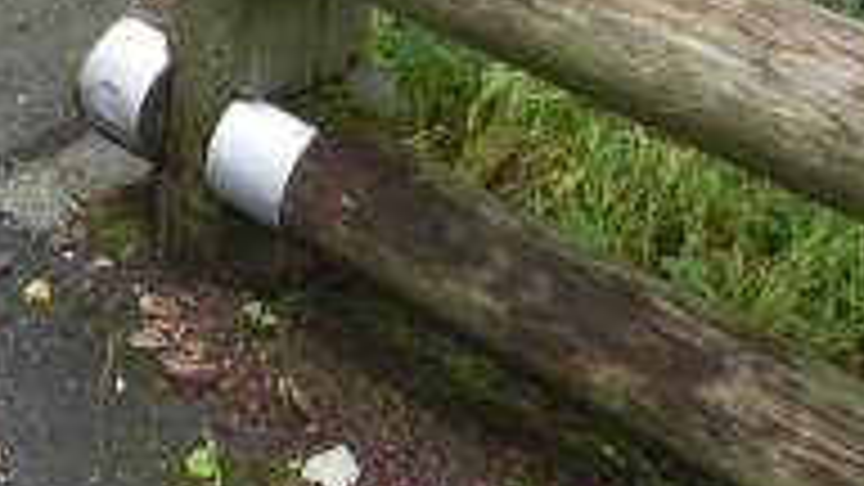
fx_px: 1558
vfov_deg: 16.1
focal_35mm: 68
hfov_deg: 27.9
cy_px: -263
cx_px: -117
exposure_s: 1/60
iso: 160
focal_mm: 4.3
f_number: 3.1
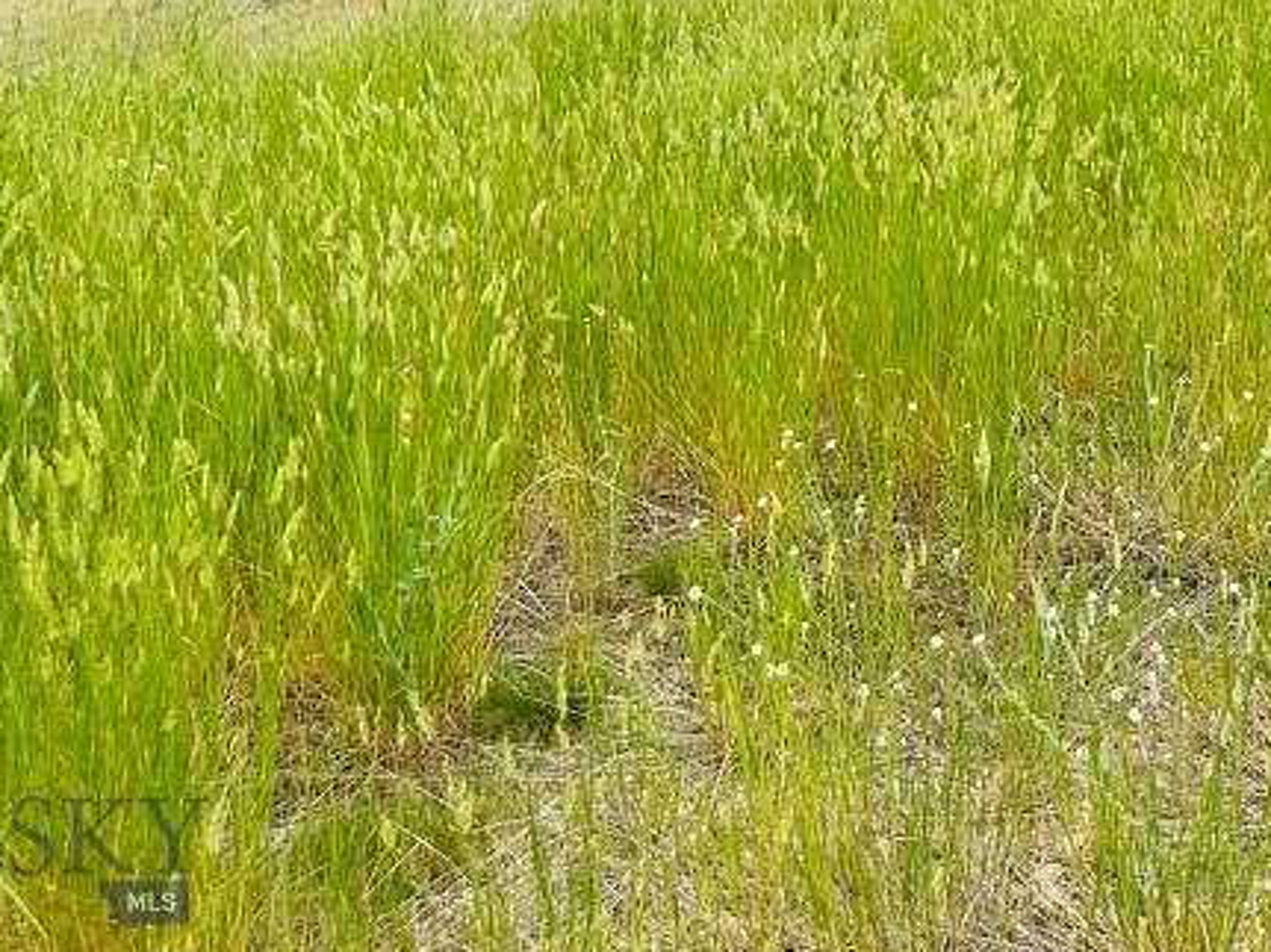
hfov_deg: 32.1
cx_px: 1144
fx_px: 2092
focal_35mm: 57
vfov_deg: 23.6
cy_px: -168
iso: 80
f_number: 1.78
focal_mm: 6.86
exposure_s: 1/456
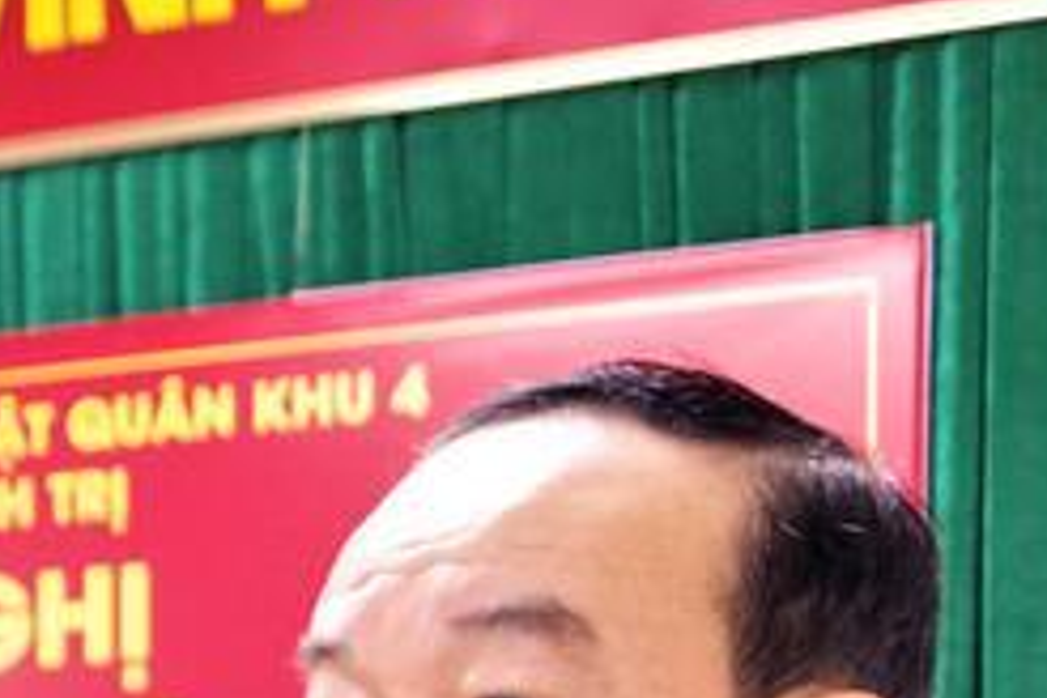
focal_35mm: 107
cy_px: 1173
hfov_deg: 18.1
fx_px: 3112
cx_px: -209
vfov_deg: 12.0
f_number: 4
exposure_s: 1/60
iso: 1600
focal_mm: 21
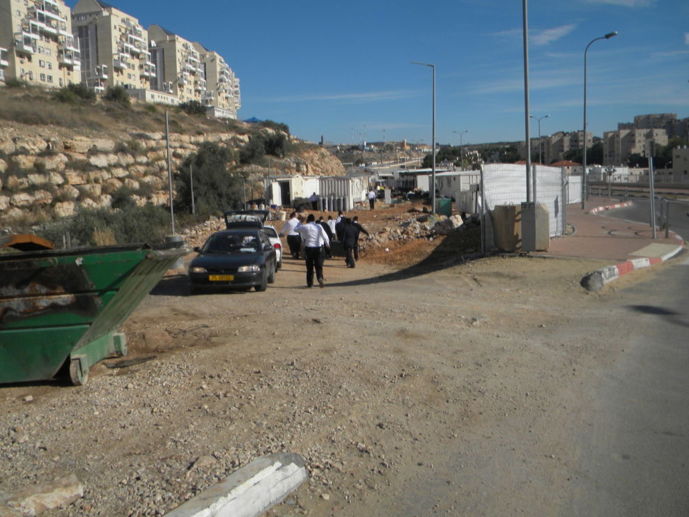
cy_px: 251
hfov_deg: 61.7
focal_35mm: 29
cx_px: 340
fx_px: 577
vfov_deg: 48.2
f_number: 7
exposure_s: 1/597
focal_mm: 5
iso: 80
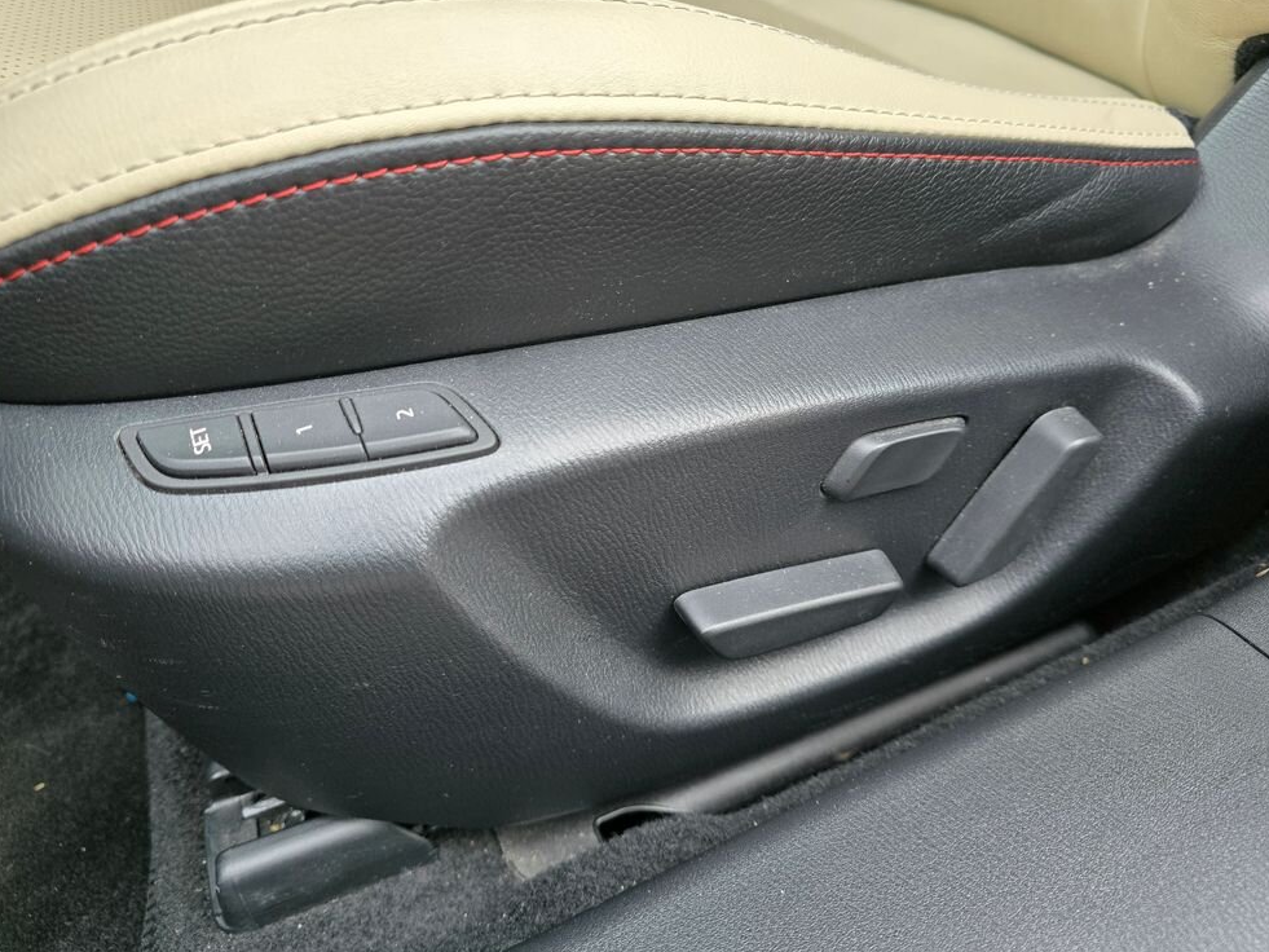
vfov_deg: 56.8
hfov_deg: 71.6
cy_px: 468
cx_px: 634
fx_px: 880
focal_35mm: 24
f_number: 1.7
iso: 125
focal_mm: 6.3
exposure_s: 1/180
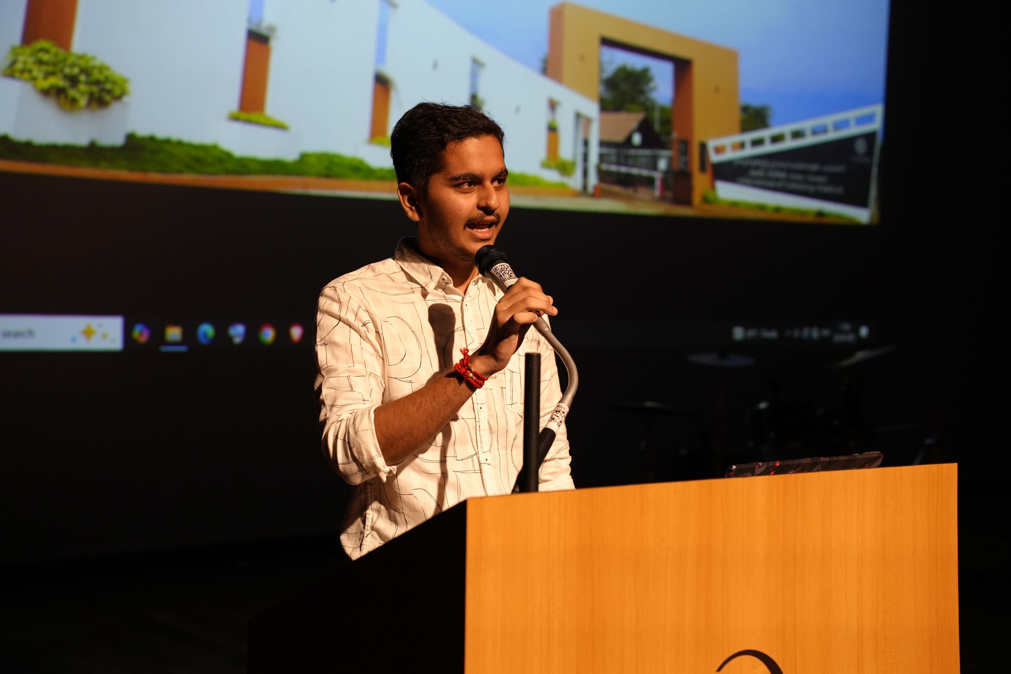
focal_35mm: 55
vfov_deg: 24.6
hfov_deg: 36.2
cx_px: 506
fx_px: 1544
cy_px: 337
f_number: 4
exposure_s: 1/160
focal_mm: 55
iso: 2500
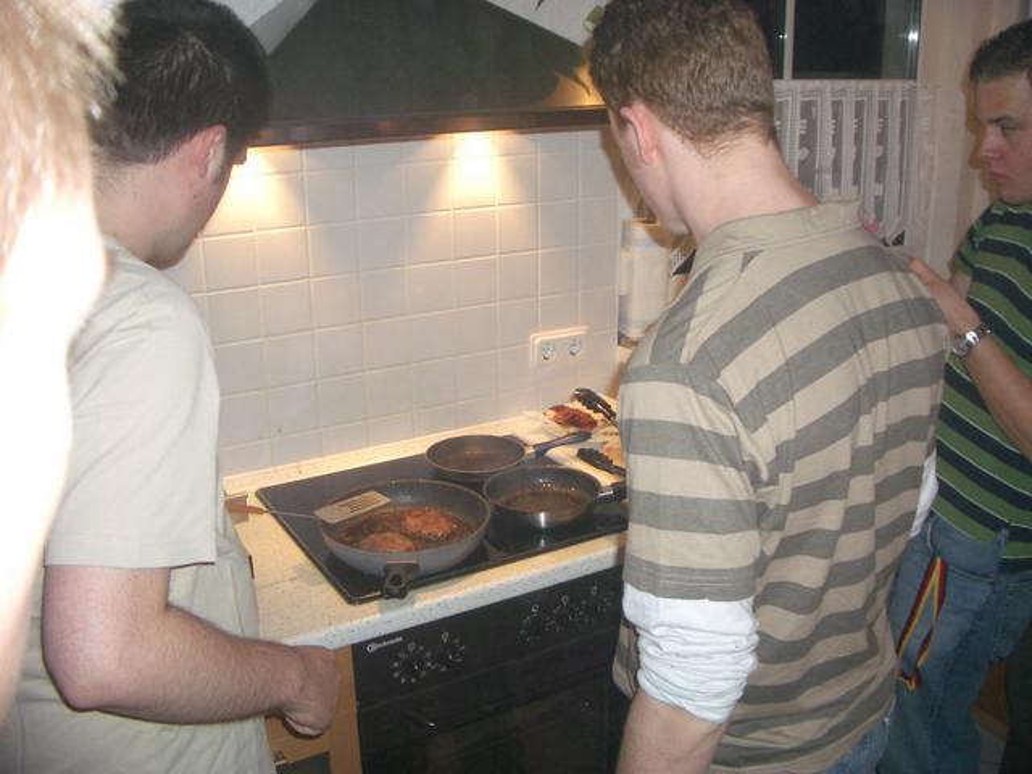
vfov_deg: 40.7
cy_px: 387
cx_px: 516
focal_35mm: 35
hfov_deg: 52.6
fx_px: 1043
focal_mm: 5.8
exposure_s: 1/60
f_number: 2.6
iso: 100
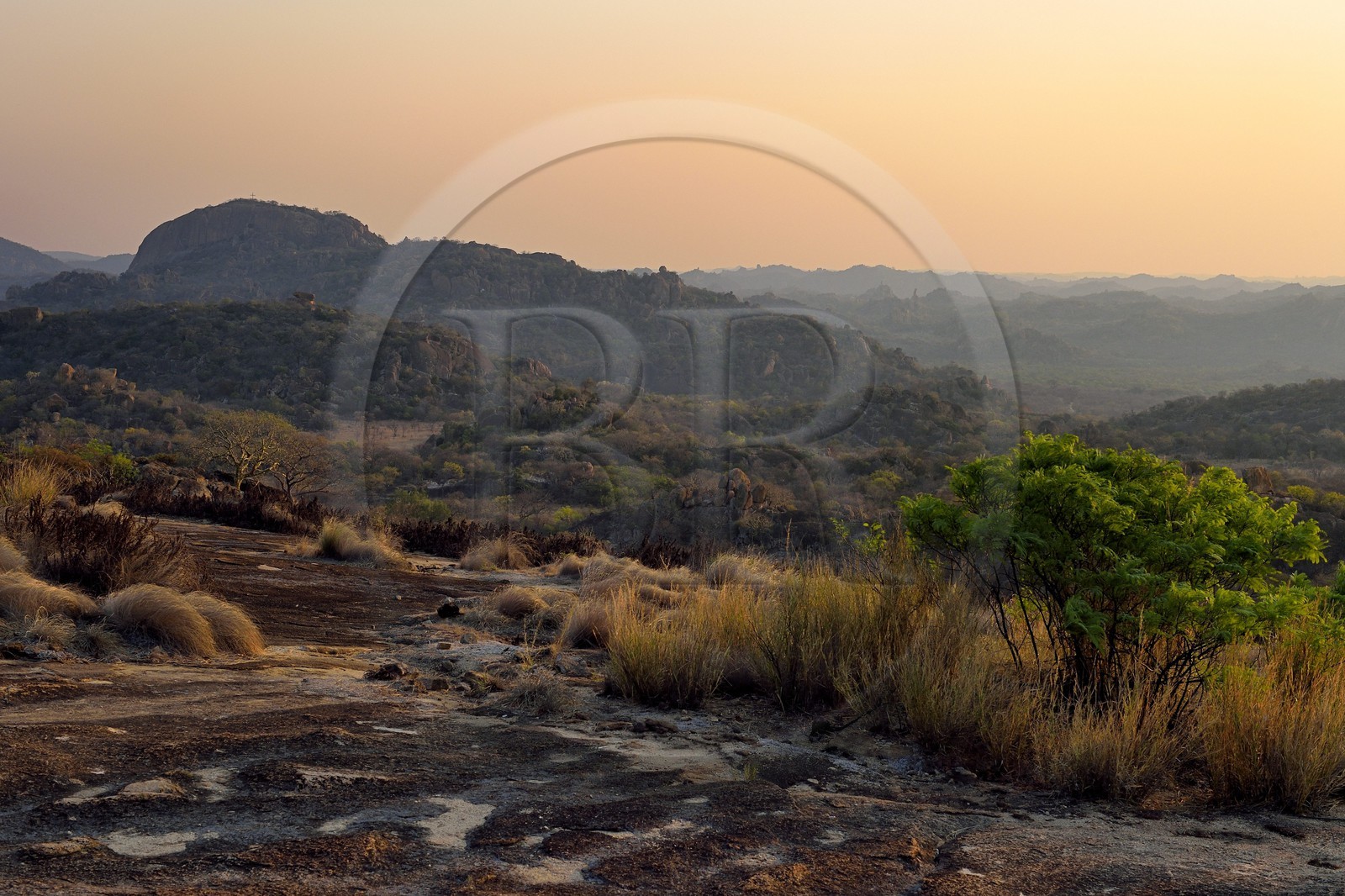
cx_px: 672
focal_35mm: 48
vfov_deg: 28.1
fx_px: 1793
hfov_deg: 41.1
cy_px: 448
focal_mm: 48
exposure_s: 1/320
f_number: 11
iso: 400
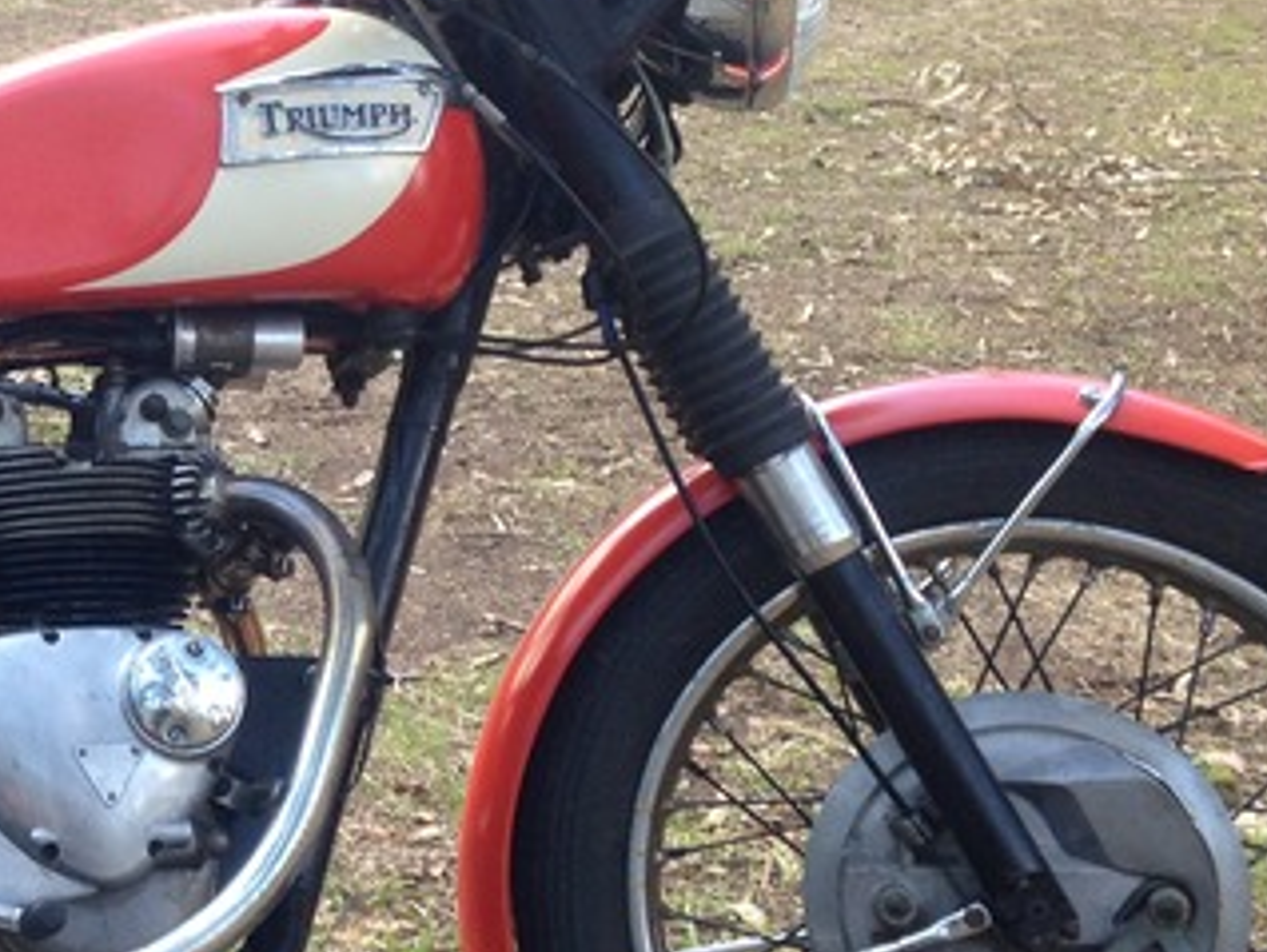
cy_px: 558
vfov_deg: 17.8
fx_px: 3040
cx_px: -20
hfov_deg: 22.6
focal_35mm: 83
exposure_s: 1/120
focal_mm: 4.12
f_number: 2.4
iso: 80
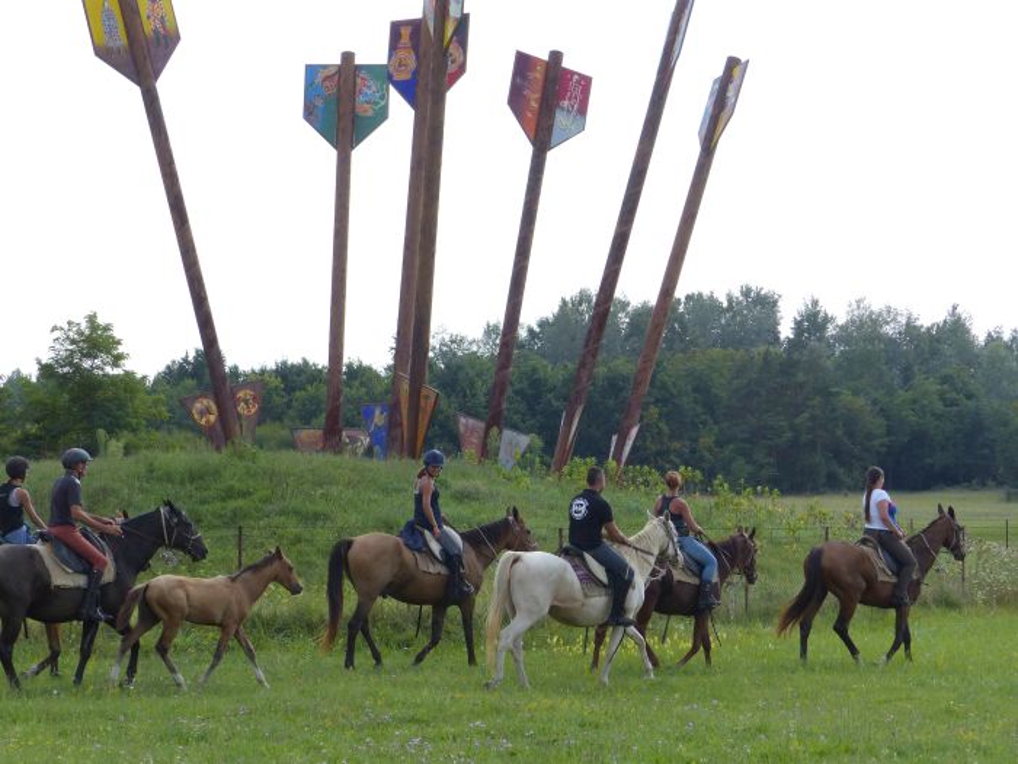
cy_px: 382
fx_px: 3206
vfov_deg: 13.6
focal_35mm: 109
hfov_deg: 18.0
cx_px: 509
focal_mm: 19.6
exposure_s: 1/800
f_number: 4
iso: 100
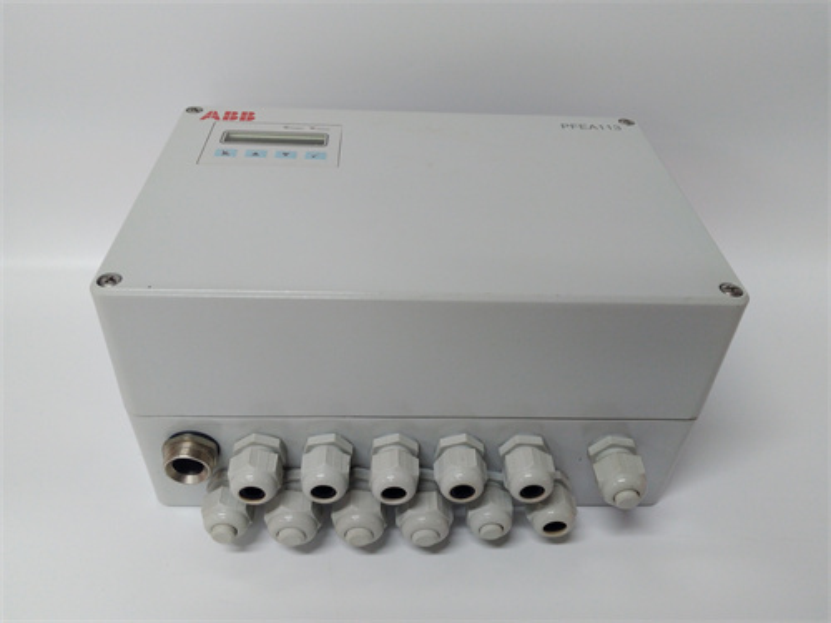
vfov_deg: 51.4
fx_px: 648
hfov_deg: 65.3
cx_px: 416
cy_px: 312
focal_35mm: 27
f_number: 2
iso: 162
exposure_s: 1/33
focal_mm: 3.79
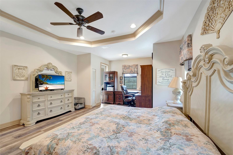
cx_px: 116
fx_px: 91
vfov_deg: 81.2
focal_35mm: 14
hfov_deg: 104.3
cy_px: 78
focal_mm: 14
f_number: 9
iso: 250
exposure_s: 1.6
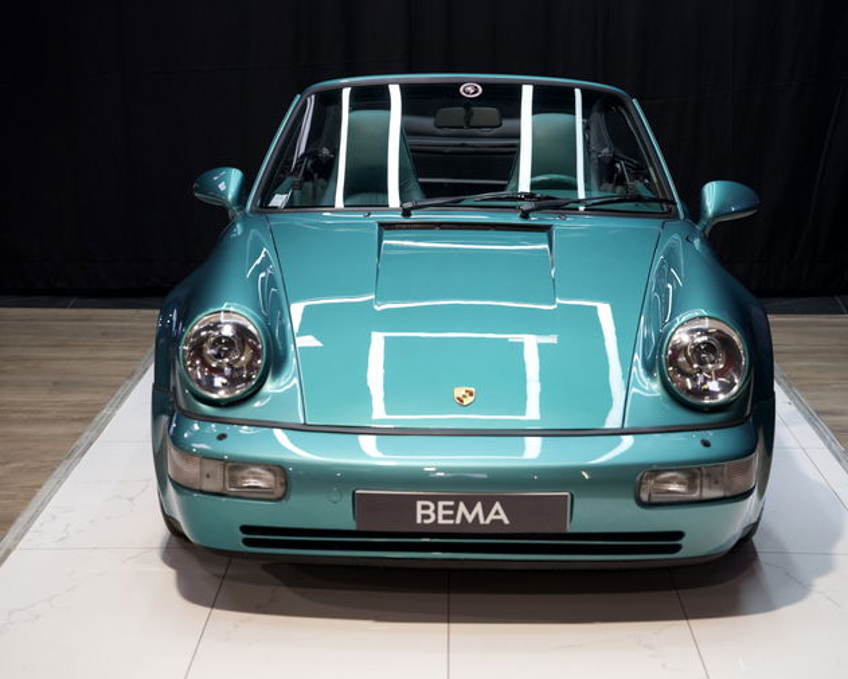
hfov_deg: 23.8
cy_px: 340
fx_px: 2008
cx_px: 474
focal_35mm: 80
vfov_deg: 19.2
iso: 640
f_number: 2.8
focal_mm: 70
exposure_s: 1/80
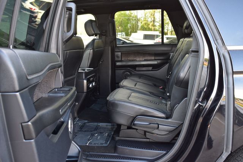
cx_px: 122
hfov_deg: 55.1
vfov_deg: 38.3
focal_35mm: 34
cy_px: 81
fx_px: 233
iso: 400
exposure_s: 1/25
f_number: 7.1
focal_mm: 23
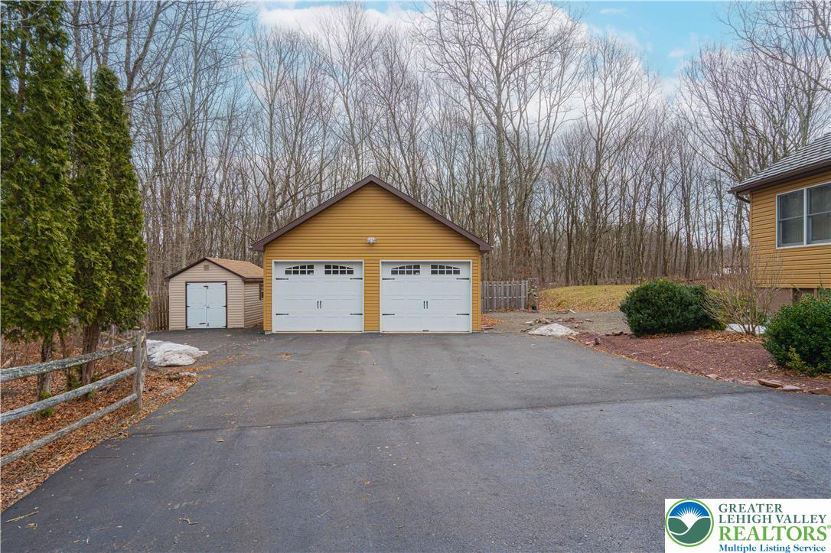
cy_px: 276
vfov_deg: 61.9
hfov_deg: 84.0
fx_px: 461
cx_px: 416
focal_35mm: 20
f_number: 9
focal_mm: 20
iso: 320
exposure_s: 1/800
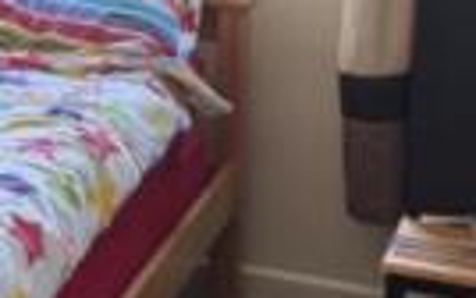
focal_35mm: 120
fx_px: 1558
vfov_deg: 10.6
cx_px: -130
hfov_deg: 16.5
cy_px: -133
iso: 80
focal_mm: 5.96
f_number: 1.6
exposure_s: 1/121
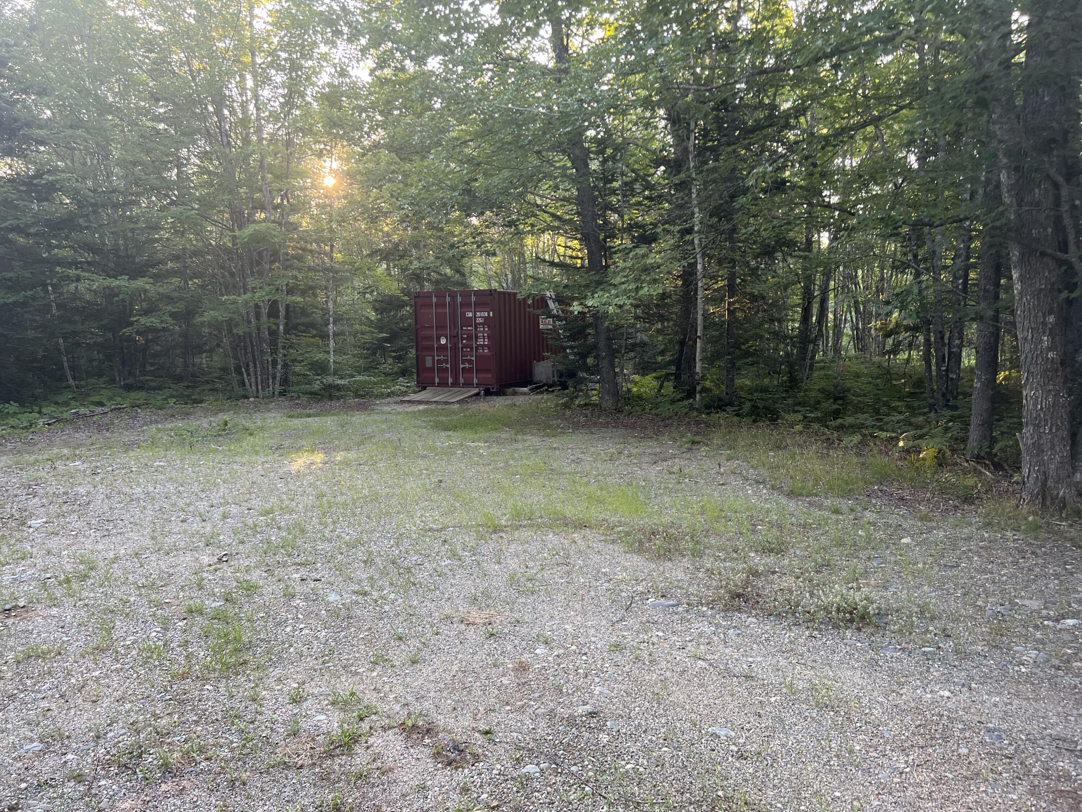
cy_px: 406
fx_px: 813
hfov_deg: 67.3
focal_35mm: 26
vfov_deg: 53.1
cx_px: 541
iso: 100
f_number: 1.5
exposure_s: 1/121
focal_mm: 5.7
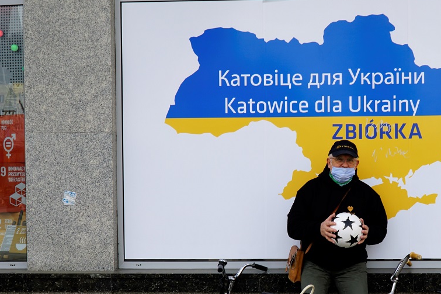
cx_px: 338
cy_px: 216
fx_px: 759
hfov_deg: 31.7
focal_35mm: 62
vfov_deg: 21.7
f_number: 8
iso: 100
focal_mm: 26
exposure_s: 1/100
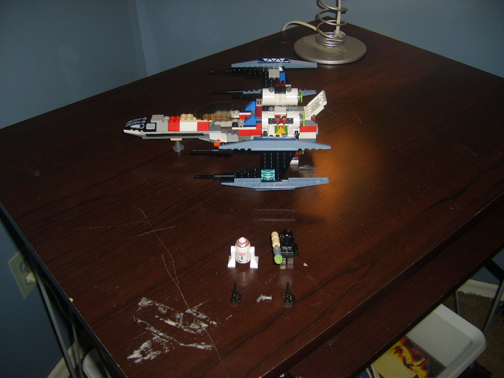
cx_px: 252
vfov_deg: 40.7
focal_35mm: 35
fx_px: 510
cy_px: 189
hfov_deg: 52.6
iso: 100
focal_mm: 5.8
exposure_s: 1/45
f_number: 2.8
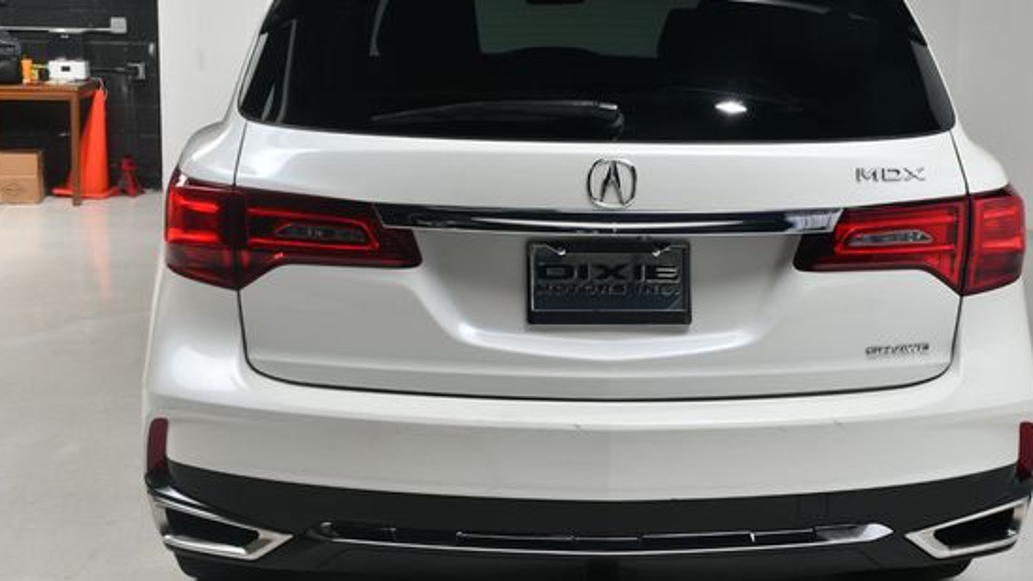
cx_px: 592
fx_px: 1506
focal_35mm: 55
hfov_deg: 37.8
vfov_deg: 21.8
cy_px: 266
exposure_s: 1/160
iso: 100
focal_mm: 30
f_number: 14
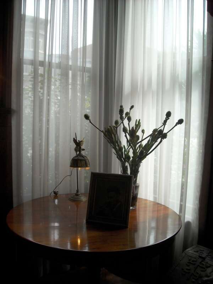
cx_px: 106
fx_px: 287
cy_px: 142
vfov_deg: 52.6
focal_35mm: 35
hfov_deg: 40.7
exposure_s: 1/250
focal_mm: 5.7
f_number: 2.8
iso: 129
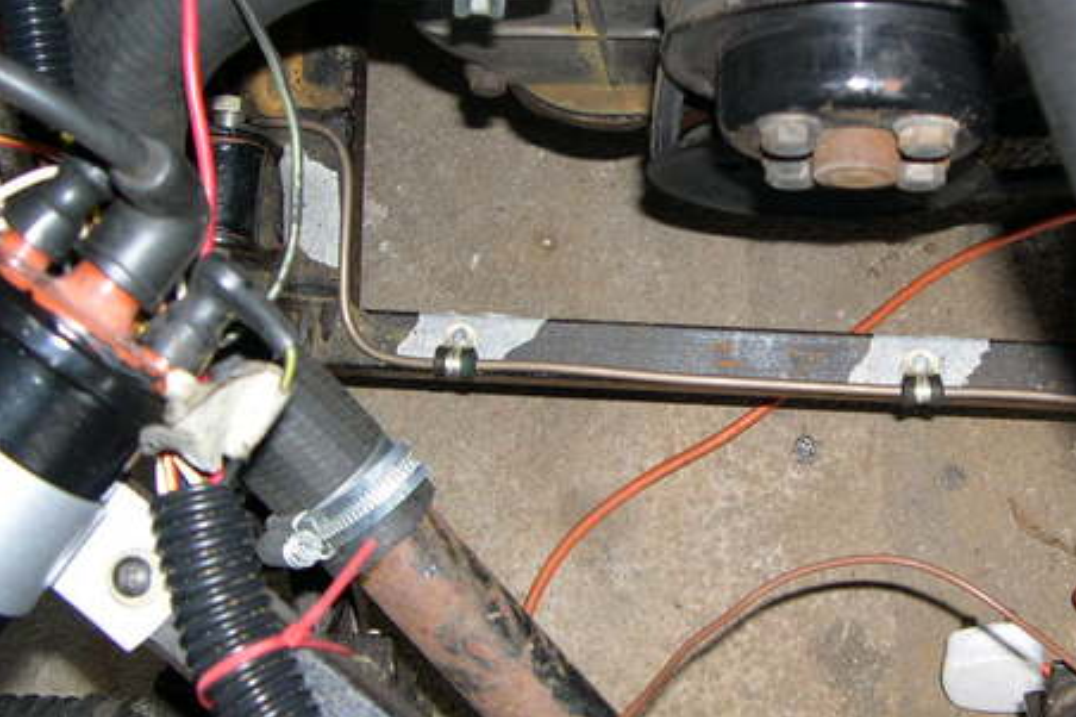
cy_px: 319
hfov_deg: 35.3
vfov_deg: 24.2
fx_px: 1673
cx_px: 721
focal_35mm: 56
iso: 100
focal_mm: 8
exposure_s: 1/60
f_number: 2.8
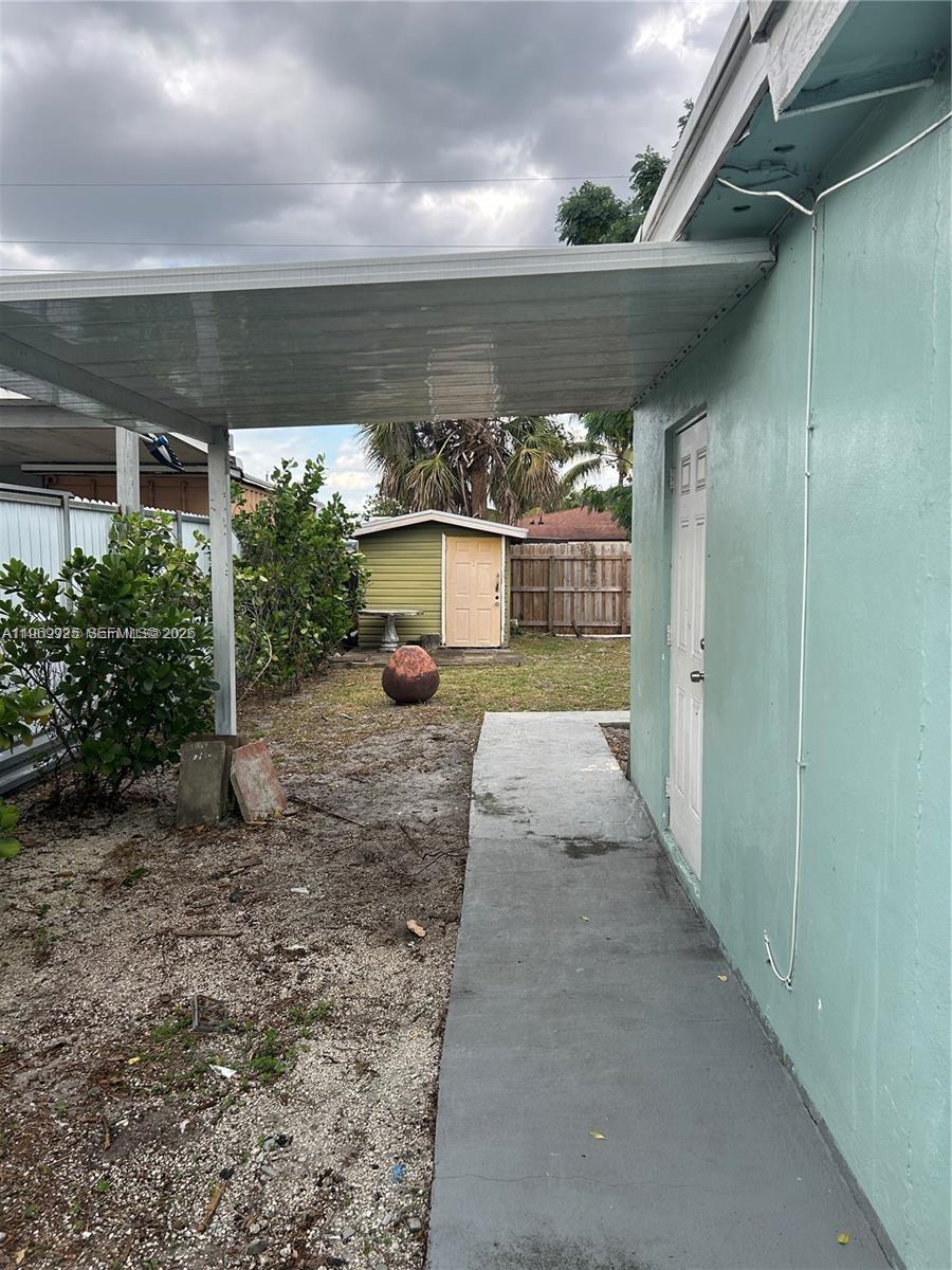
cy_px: 635
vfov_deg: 67.3
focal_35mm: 26
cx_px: 476
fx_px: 953
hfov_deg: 53.1
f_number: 1.5
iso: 50
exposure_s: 1/1009
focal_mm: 5.7
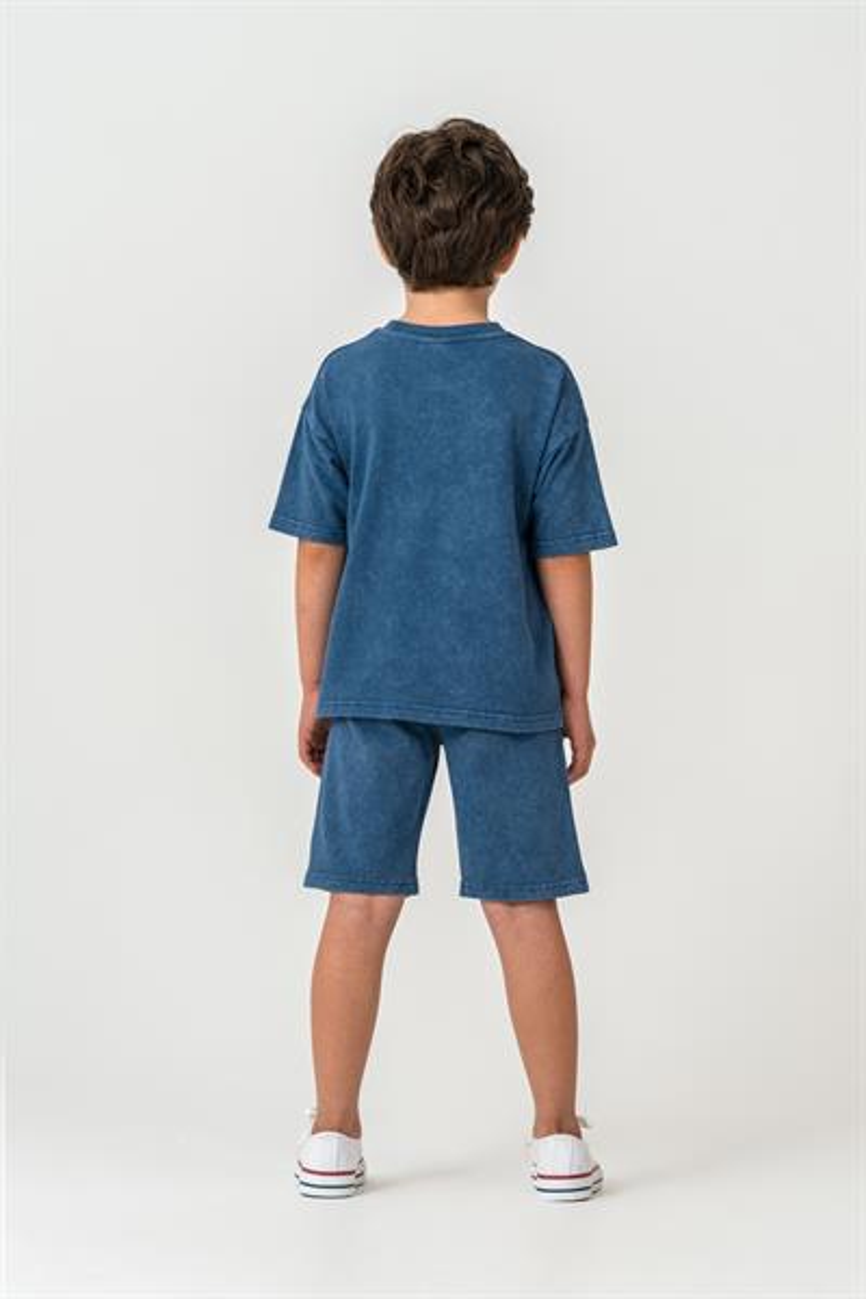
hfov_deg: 11.8
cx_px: 433
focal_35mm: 116
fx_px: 4185
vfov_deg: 17.6
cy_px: 650
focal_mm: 116
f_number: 8
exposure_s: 1/125
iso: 160
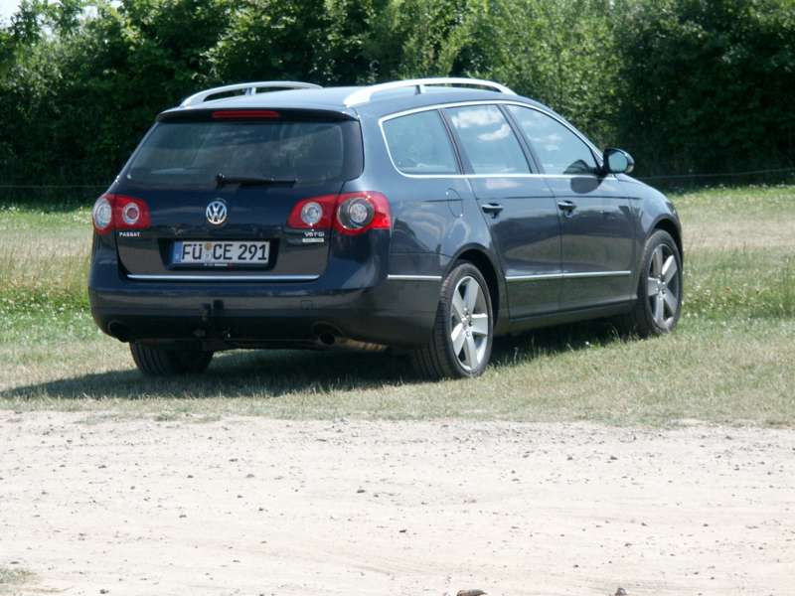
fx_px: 4203
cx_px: 398
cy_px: 298
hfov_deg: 10.8
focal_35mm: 183
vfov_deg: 8.1
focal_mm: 46.45
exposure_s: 1/500
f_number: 5.6
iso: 100
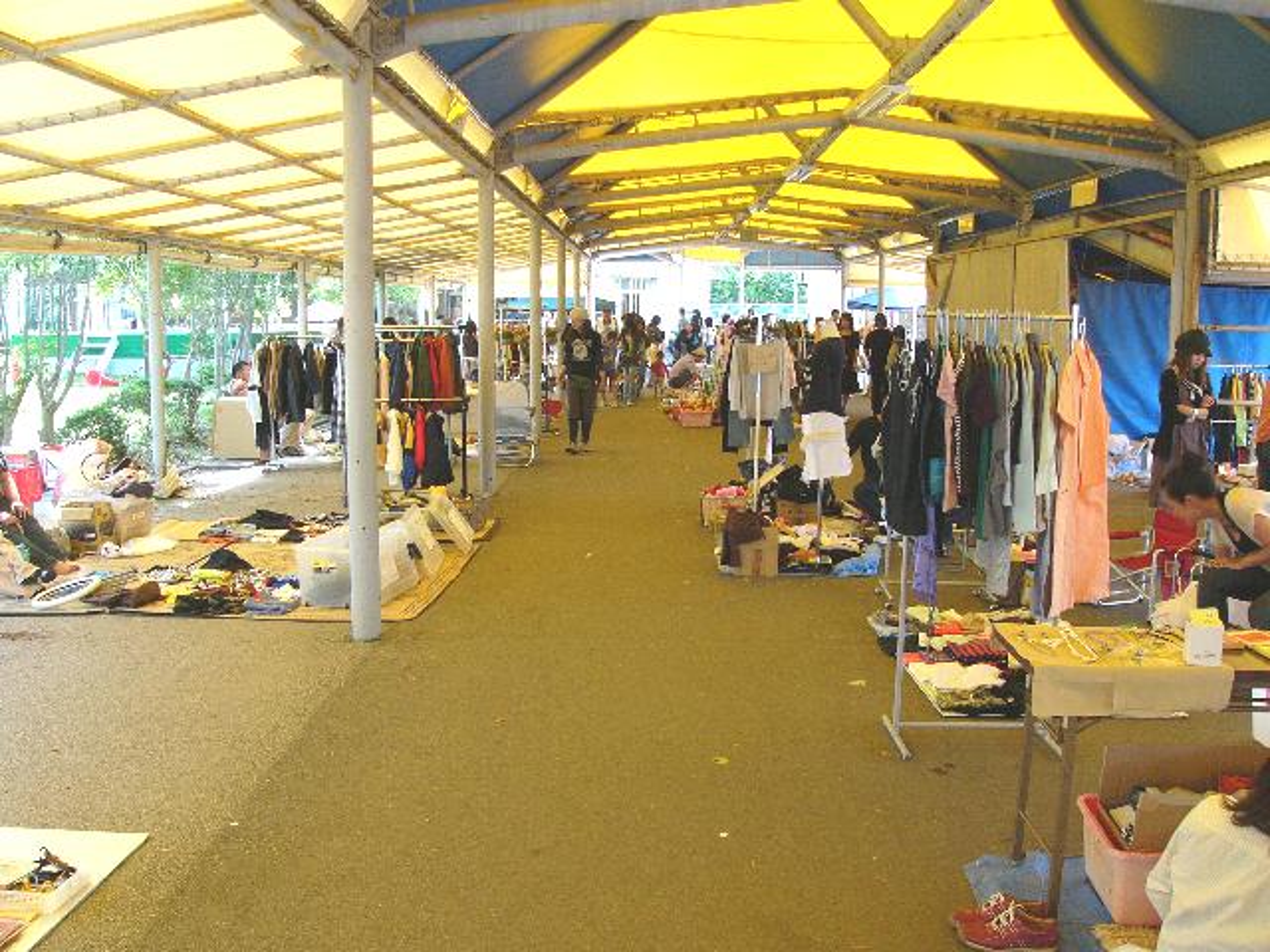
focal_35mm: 36
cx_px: 635
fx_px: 1321
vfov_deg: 39.7
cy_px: 476
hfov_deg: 51.4
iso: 100
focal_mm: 6
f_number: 2.8
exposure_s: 1/60
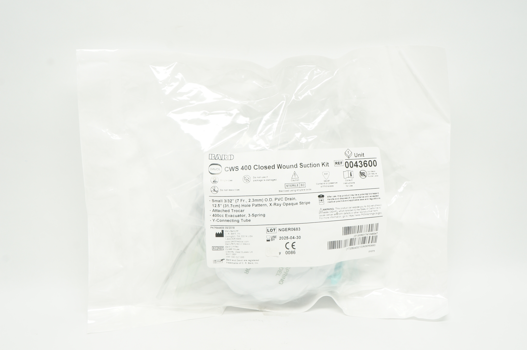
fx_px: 548
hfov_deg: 51.3
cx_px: 264
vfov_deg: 35.4
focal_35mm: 38
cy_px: 175
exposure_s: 1/15
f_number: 11
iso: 400
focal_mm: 25
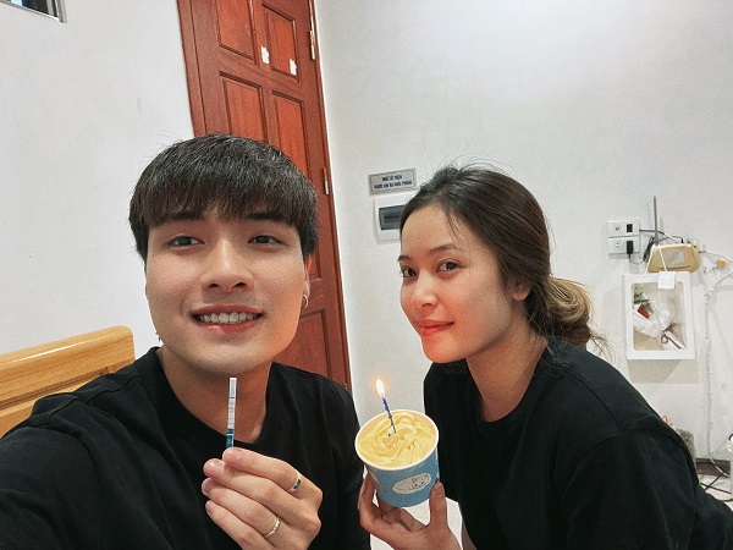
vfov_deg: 58.9
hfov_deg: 73.9
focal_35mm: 23
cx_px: 366
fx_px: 487
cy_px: 275
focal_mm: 2.71
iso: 400
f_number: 2.2
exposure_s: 1/25
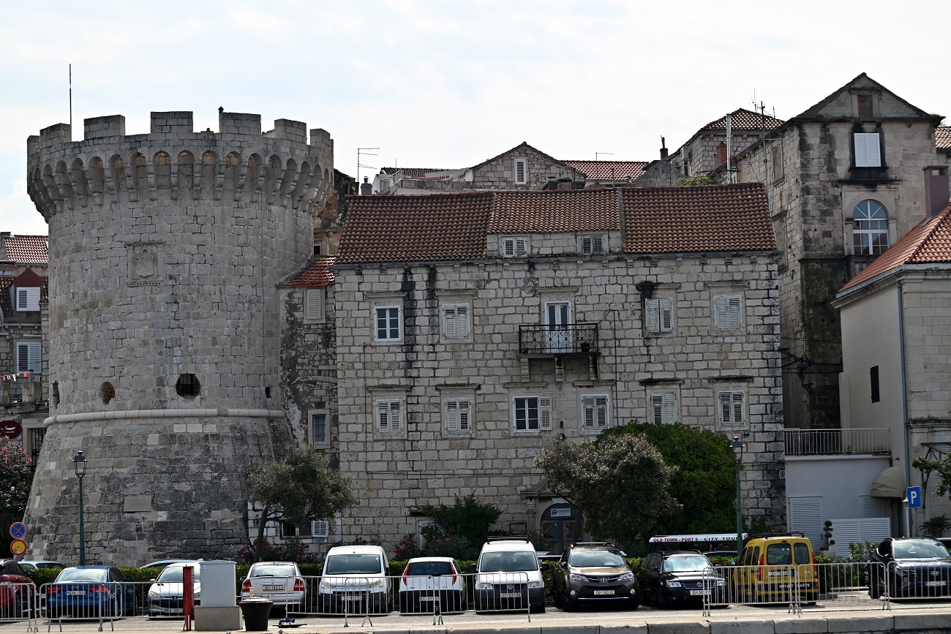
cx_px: 476
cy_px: 317
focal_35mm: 85
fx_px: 2246
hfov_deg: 23.9
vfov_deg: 16.1
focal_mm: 85
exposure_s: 1/640
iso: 100
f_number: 6.3
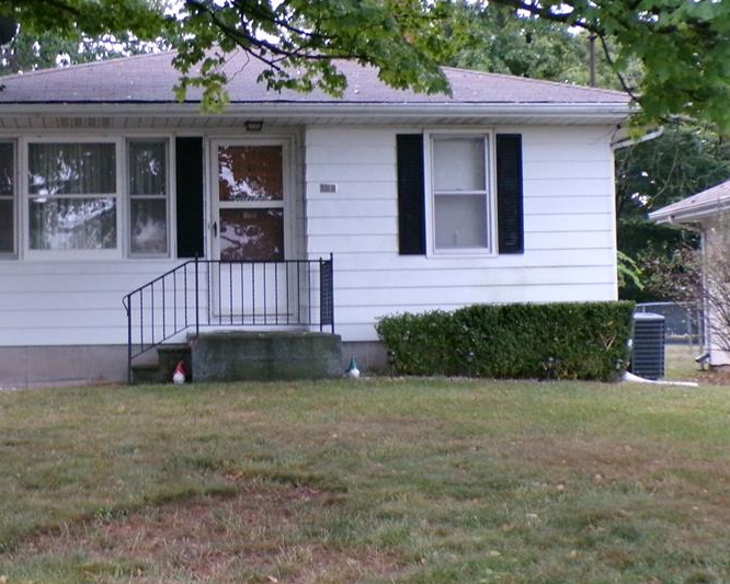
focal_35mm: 63
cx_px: 270
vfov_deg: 24.2
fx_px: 1361
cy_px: 264
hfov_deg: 29.9
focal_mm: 7.6
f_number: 3.4
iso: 800
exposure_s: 1/17
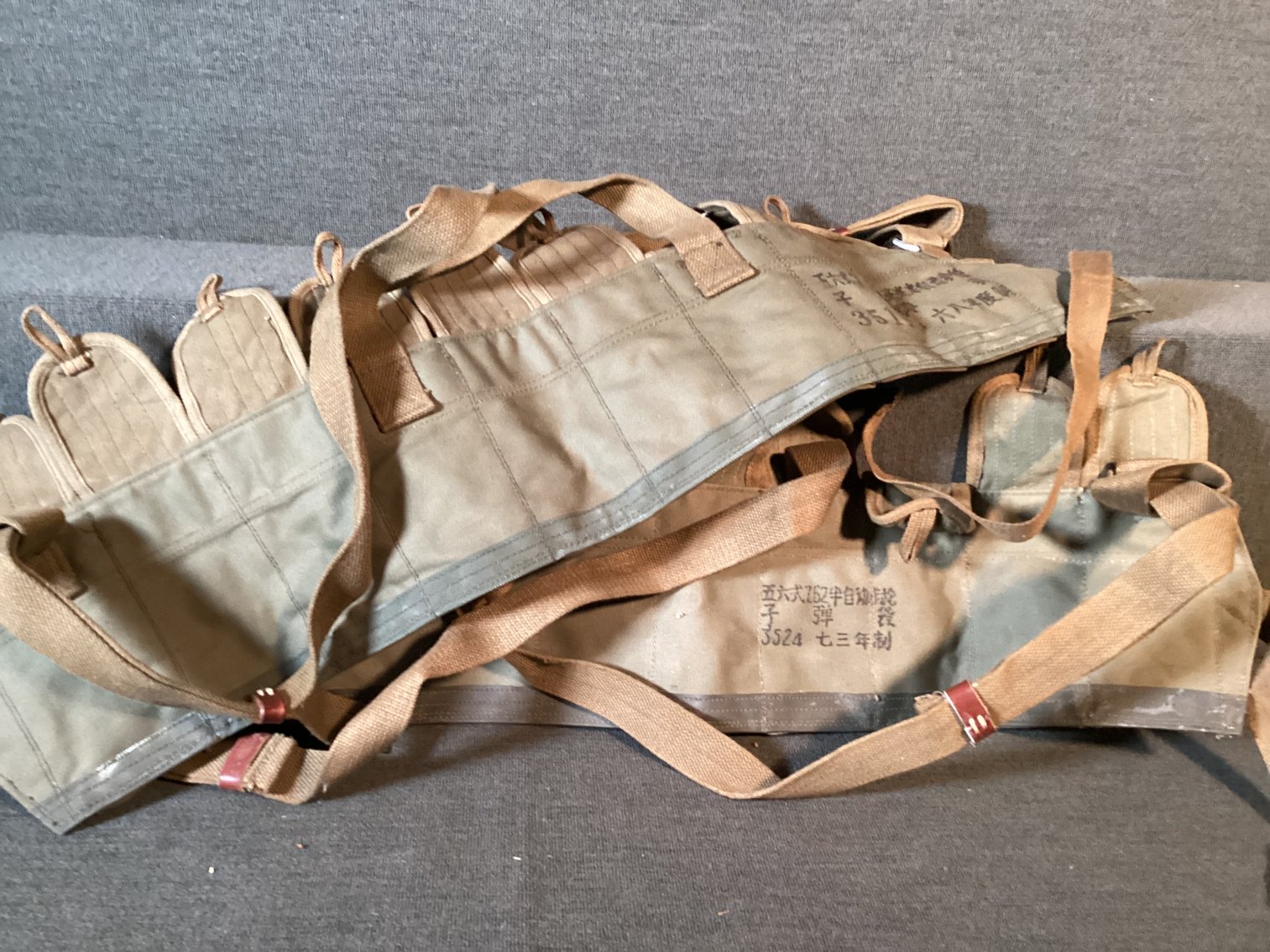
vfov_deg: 45.4
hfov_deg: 58.3
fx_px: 1137
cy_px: 476
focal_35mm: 31
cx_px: 635
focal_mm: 3.3
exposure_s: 1/40
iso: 400
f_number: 2.4
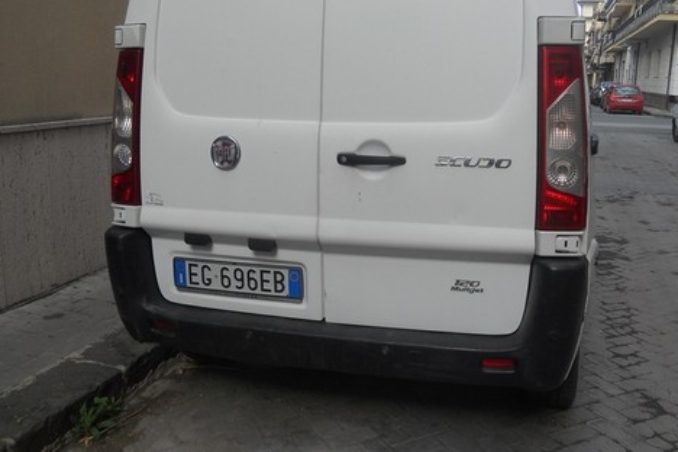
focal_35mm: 36
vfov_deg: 36.8
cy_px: 190
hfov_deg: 53.1
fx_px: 678
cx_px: 367
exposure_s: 1/320
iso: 80
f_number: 3.2
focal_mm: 4.9
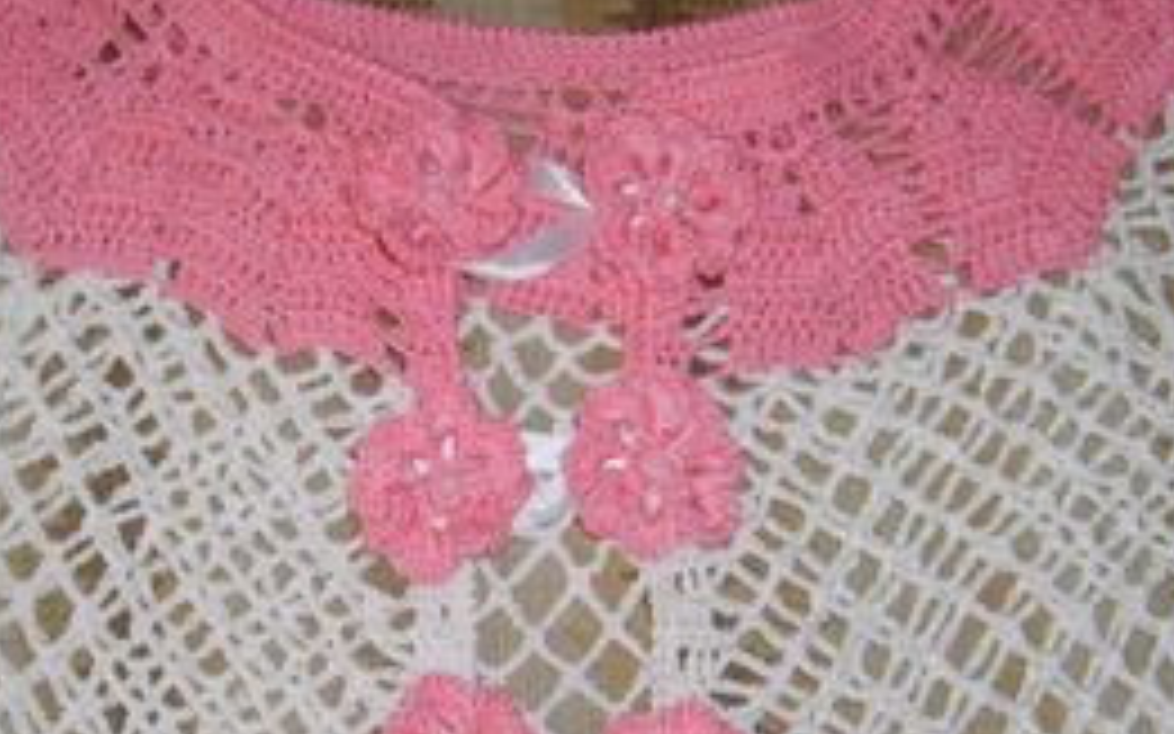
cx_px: 517
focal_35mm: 64
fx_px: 2047
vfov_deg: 20.0
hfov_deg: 32.0
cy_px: 644
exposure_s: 1/45
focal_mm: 5.8
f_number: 2.8
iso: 100
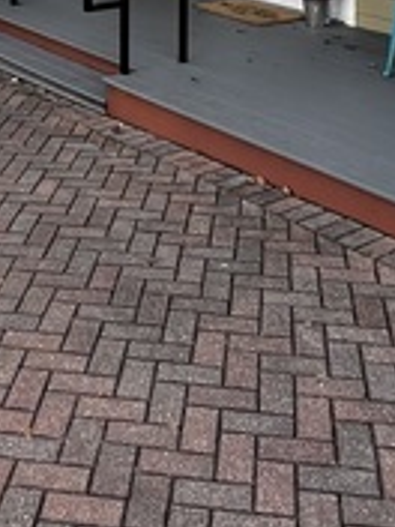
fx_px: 898
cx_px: 60
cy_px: -129
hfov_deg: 24.3
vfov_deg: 28.0
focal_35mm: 59
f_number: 1.8
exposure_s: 1/160
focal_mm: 1.57
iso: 32
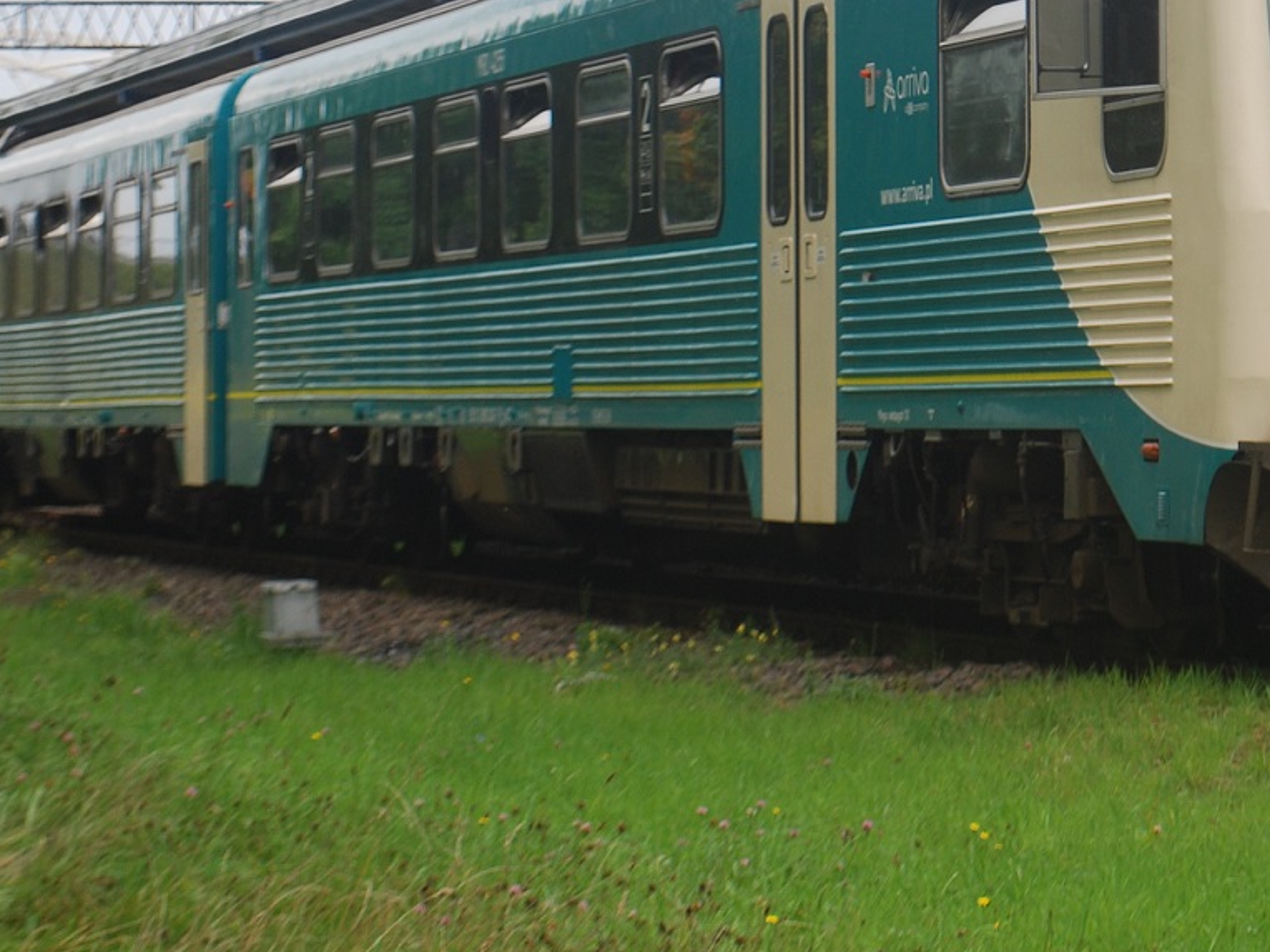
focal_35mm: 161
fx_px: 5906
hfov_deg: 12.2
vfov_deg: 9.2
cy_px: 195
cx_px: 902
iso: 180
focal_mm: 55
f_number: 5.6
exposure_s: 1/125
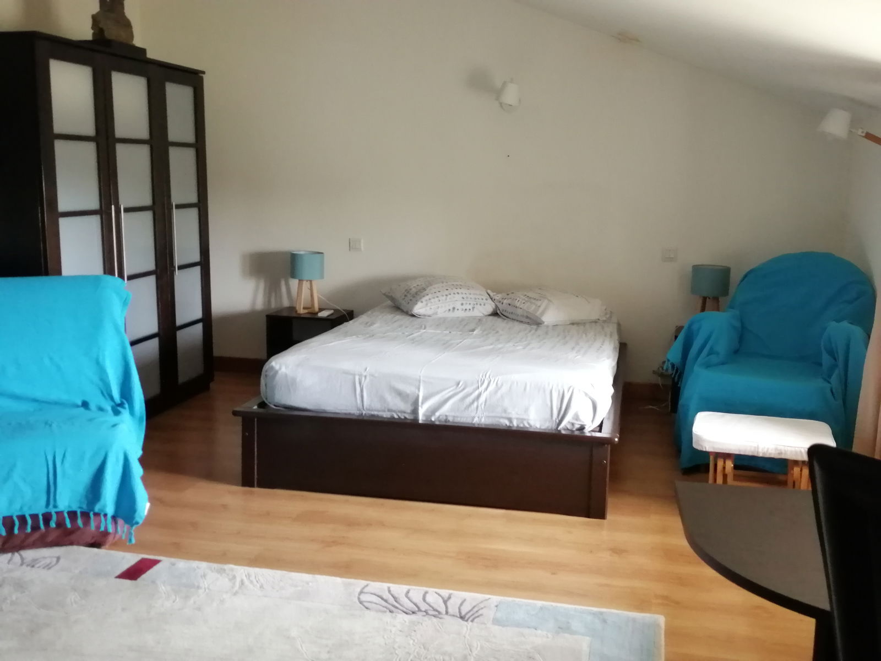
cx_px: 440
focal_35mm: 34
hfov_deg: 54.0
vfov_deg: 41.8
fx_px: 865
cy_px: 330
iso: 400
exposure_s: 1/20
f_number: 1.8
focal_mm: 3.62
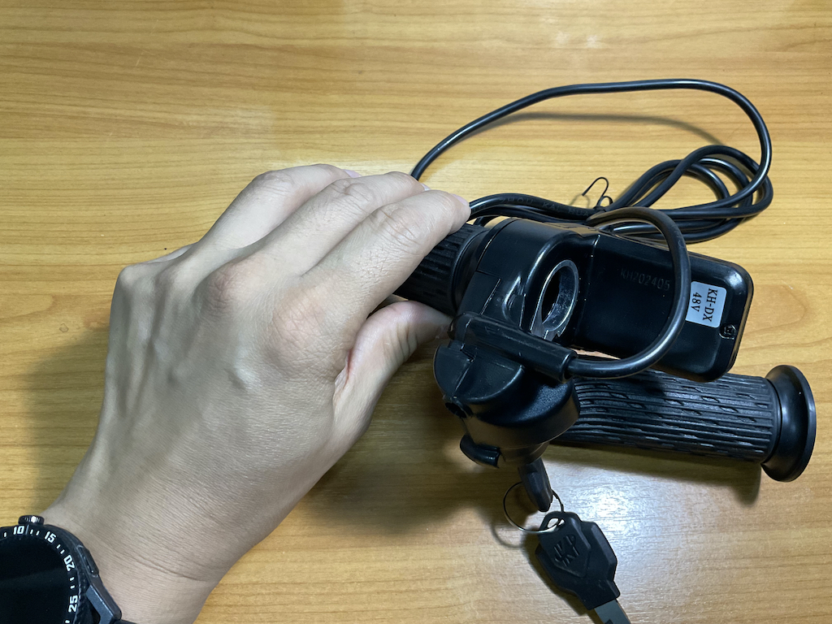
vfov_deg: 48.2
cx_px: 416
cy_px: 312
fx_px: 697
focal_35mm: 29
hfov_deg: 61.7
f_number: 1.8
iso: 160
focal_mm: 3
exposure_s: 1/60
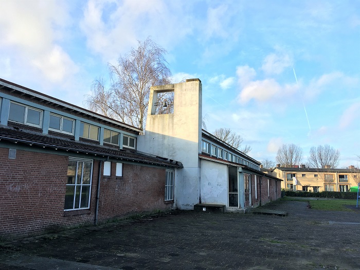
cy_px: 135
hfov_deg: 61.7
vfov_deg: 48.2
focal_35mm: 29
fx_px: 302
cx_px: 180
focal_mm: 4.15
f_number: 2.2
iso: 25
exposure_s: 1/358
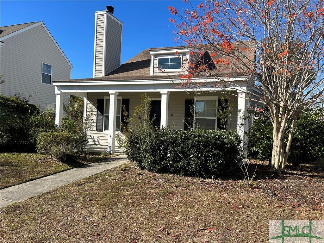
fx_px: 243
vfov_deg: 53.1
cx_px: 162
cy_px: 122
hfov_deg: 67.3
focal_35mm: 26
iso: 50
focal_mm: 5.7
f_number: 1.5
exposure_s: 1/2457
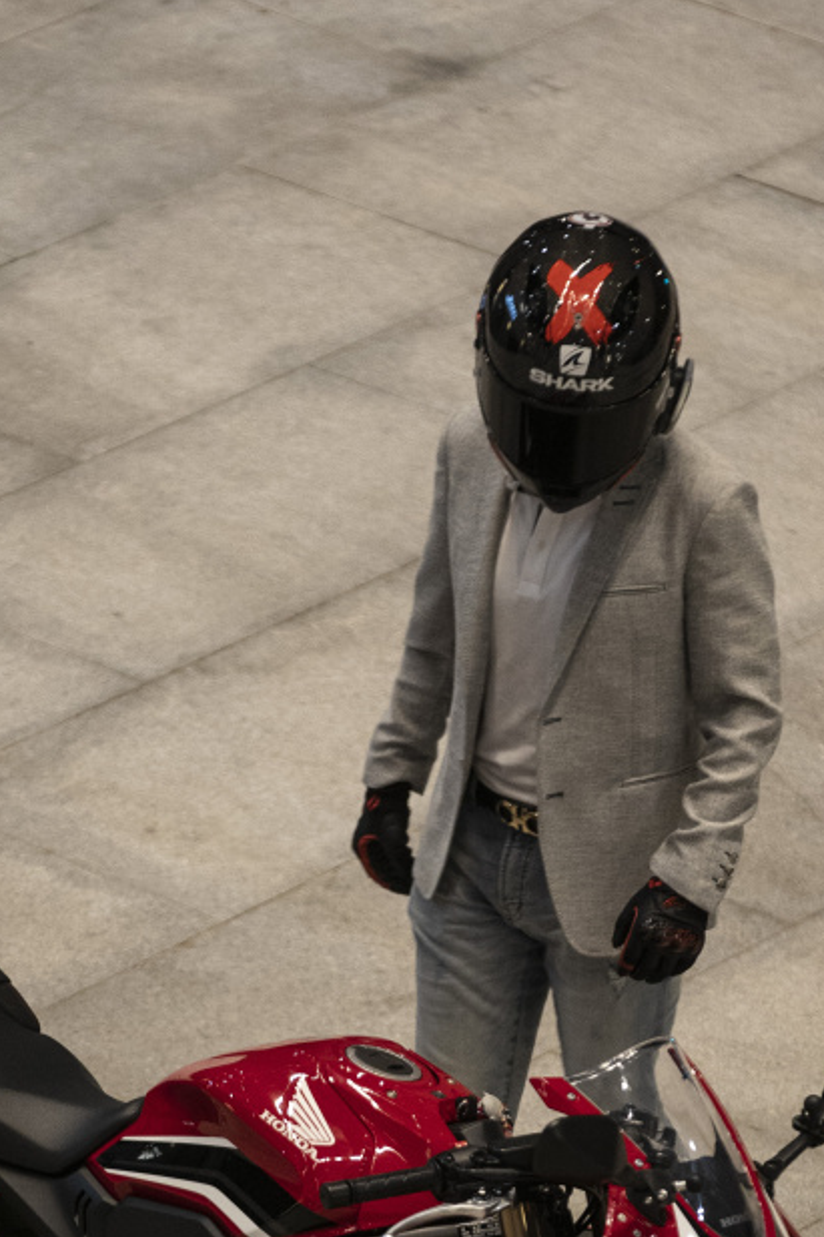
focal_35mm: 360
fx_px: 12366
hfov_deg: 3.8
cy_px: 958
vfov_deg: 5.7
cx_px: 437
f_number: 2.8
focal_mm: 185
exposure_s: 1/125
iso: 2500
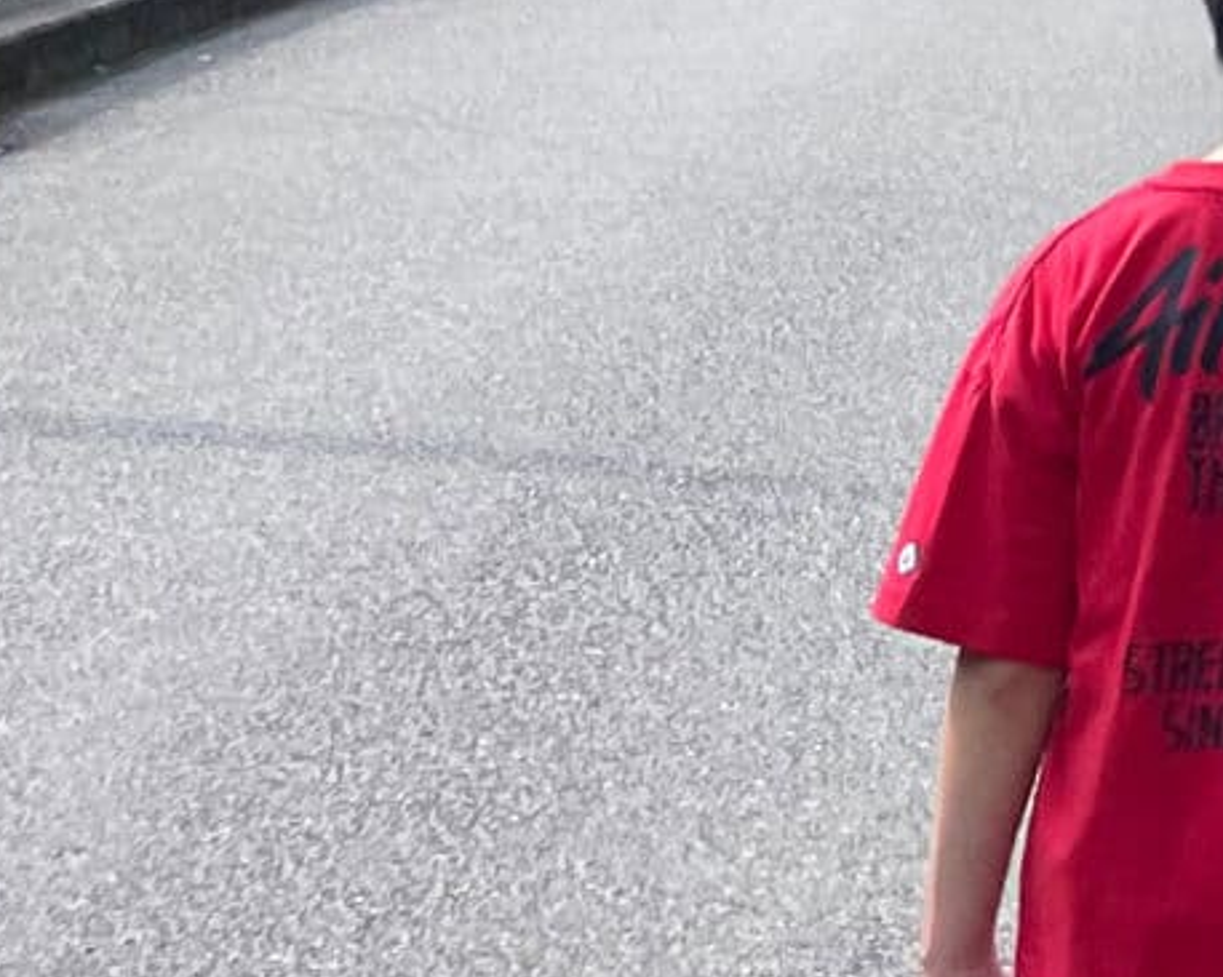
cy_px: -529
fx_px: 5138
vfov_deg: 10.5
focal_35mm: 142
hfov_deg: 11.3
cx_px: 2911
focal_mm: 4.2
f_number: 1.6
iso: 32
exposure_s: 1/1435
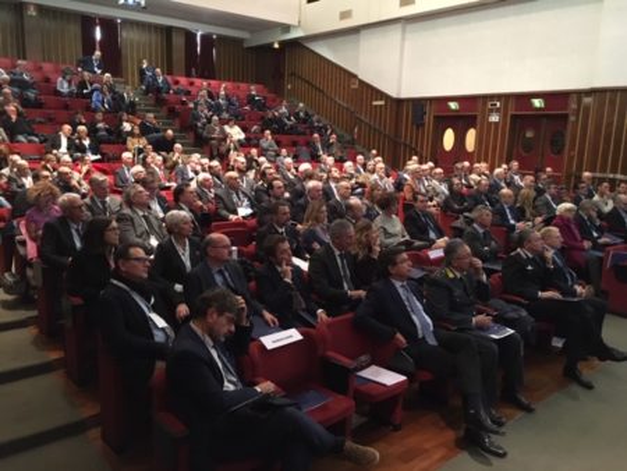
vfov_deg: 48.3
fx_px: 526
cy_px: 236
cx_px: 314
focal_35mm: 29
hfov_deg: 61.6
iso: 320
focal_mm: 4.15
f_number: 2.2
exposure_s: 1/17
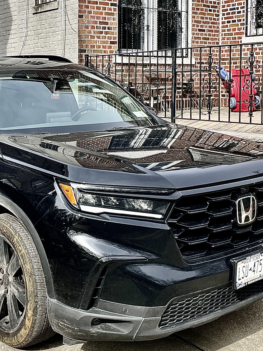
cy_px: 124
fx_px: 517
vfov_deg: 37.2
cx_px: 48
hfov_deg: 27.9
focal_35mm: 51
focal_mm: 4.2
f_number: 1.6
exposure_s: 1/1984
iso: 32
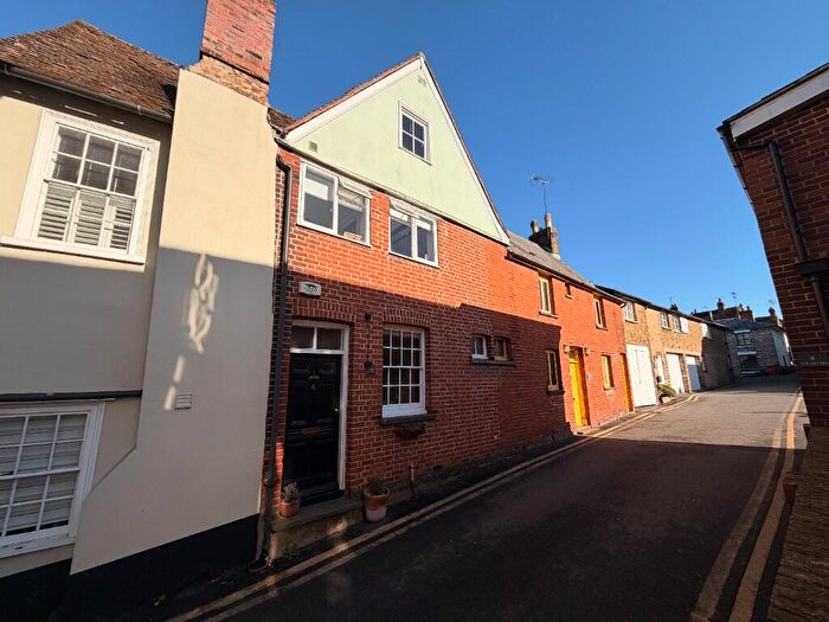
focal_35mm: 14
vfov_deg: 85.7
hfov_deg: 102.1
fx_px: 335
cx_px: 414
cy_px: 311
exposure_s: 1/770
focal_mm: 2.22
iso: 25
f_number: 2.2
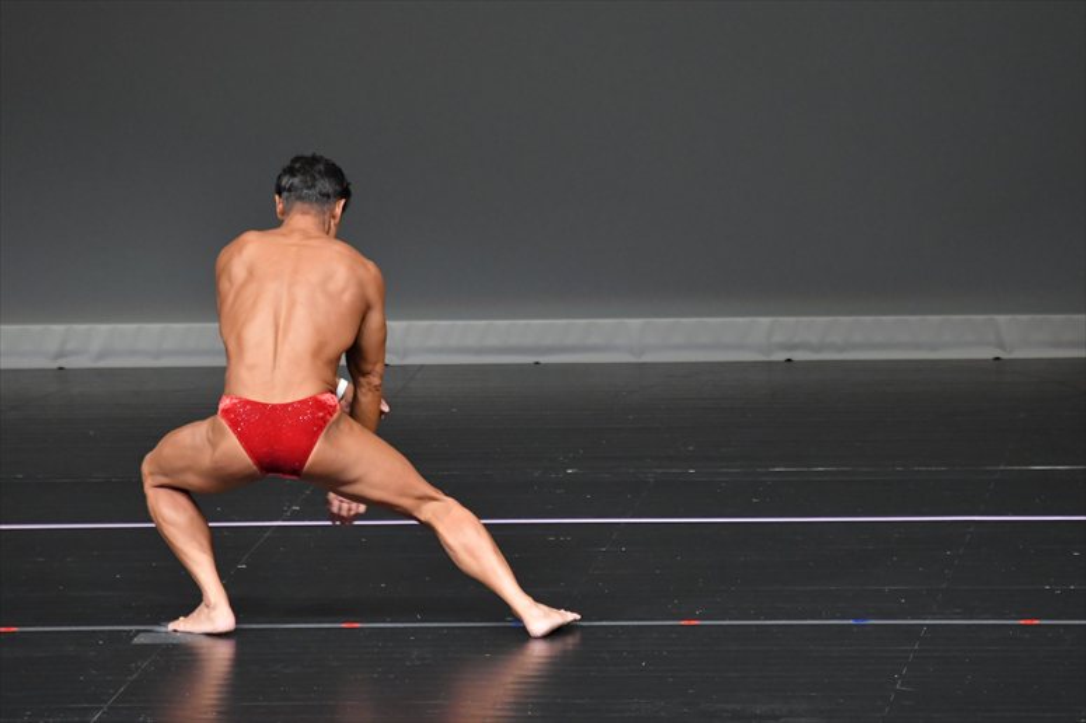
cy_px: 362
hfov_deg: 5.5
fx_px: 11307
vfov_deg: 3.7
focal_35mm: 375
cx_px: 543
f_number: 5.6
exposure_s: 1/400
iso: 4000
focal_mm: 250
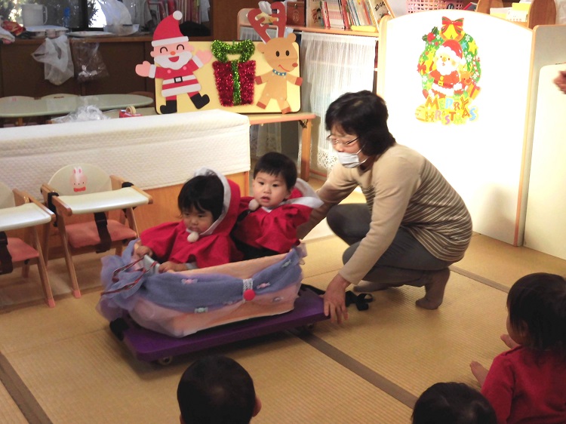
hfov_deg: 43.9
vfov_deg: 33.6
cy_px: 212
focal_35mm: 43
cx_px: 283
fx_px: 703
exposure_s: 1/80
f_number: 3.8
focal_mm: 7.72
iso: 125
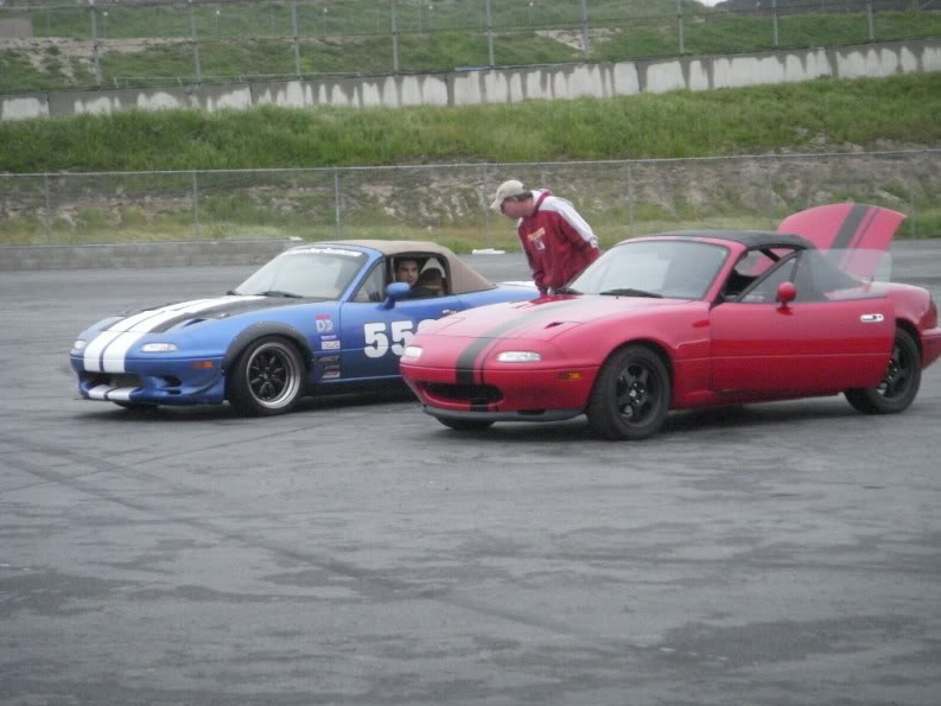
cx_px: 468
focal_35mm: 115
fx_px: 3127
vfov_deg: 12.9
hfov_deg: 17.1
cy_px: 354
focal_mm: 18.9
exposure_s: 1/320
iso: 800
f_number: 4.2
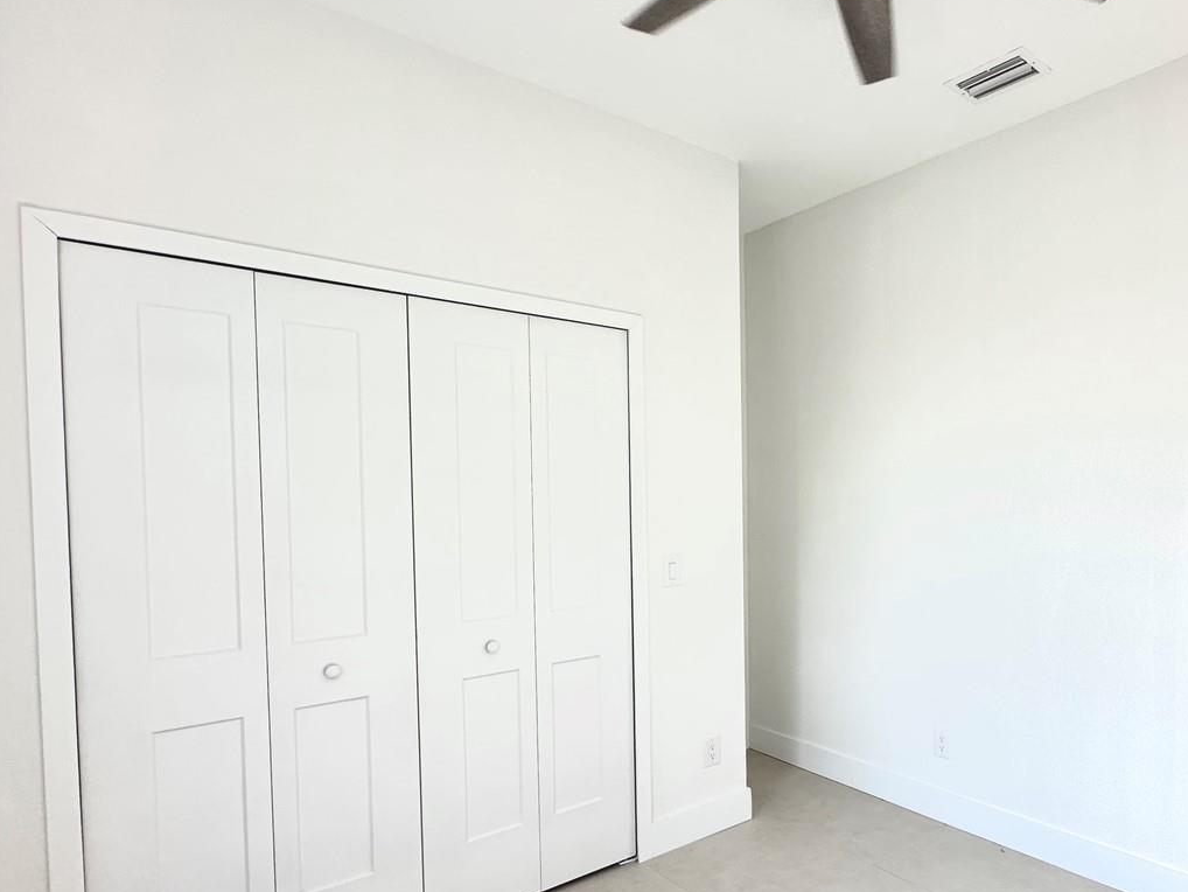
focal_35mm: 22
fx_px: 755
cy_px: 515
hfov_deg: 73.4
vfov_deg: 60.8
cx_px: 818
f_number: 2.2
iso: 40
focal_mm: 2.22
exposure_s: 1/259
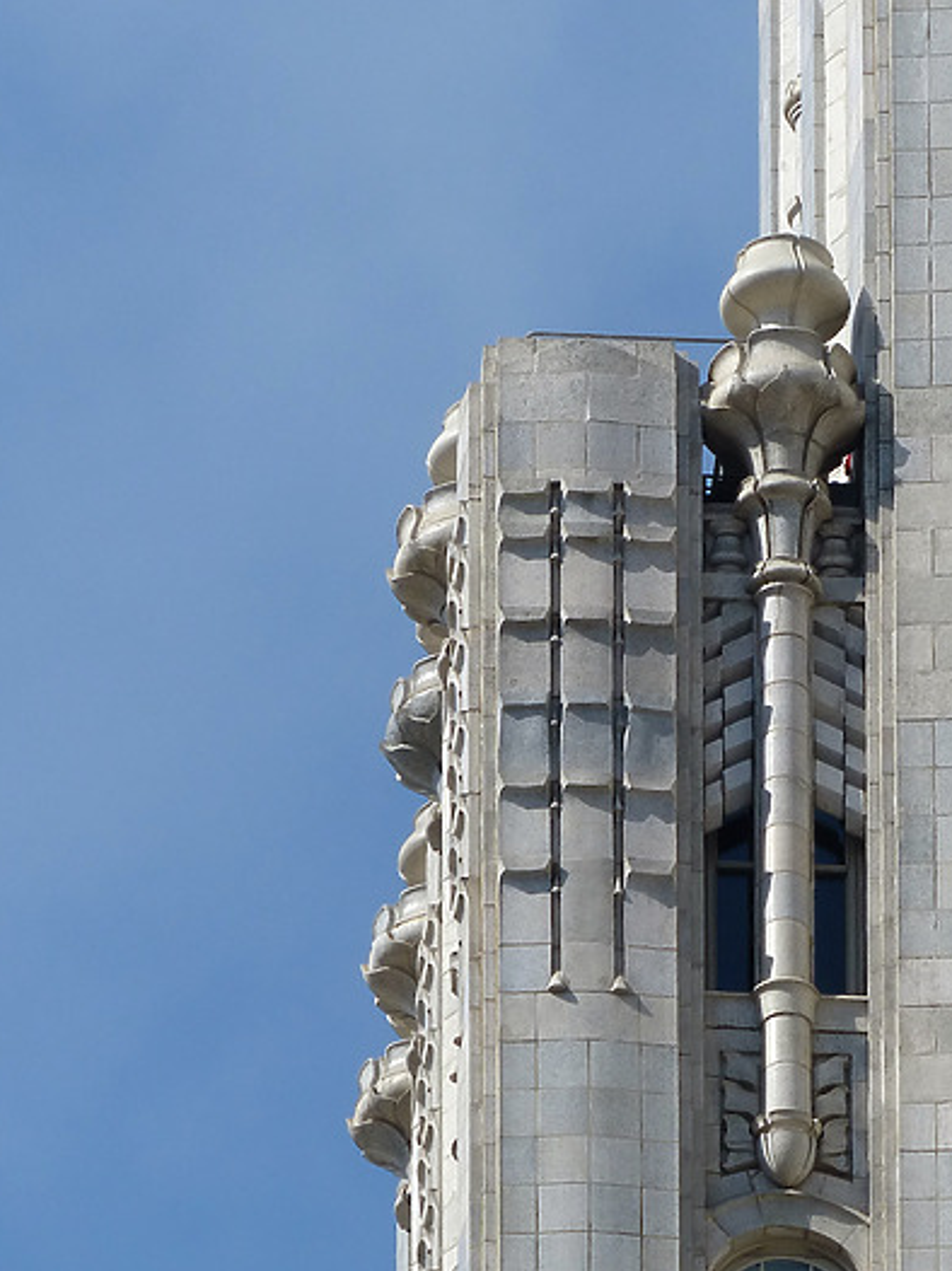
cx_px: 625
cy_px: 660
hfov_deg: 2.7
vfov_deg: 3.7
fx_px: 19854
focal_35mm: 541
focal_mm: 56.9
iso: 100
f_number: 4.5
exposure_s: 1/1300
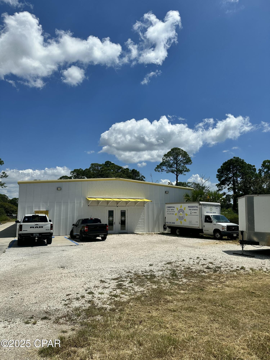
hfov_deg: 56.8
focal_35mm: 24
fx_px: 250
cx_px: 135
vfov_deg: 71.6
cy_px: 180
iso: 80
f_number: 1.78
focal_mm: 6.86
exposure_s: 1/12048
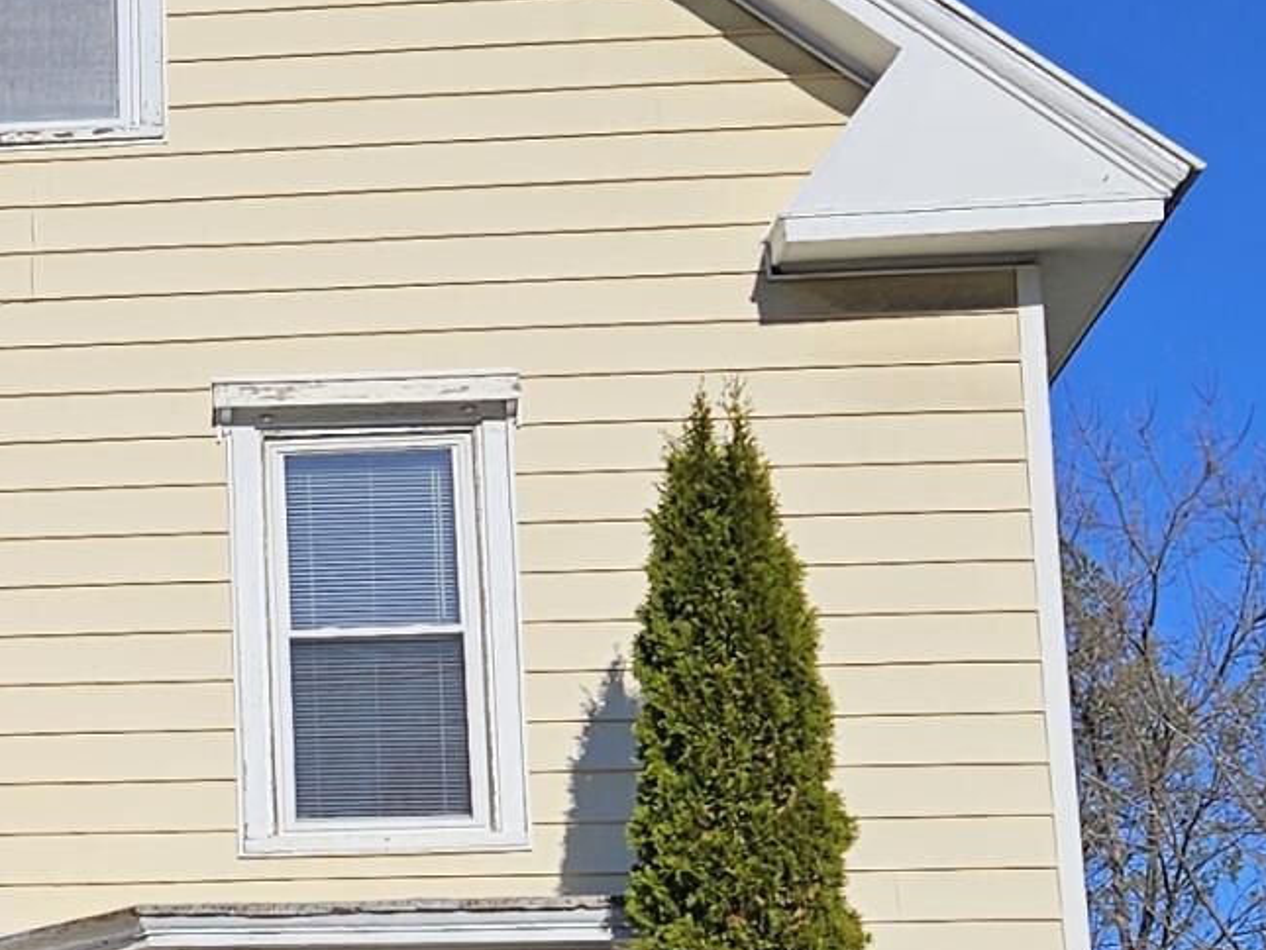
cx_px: -308
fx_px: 3914
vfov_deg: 13.8
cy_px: 722
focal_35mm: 107
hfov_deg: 17.4
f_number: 1.8
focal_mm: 5.4
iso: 25
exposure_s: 1/4032
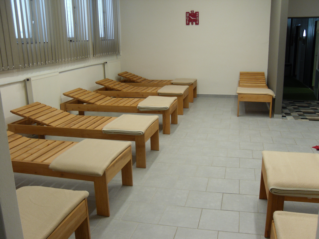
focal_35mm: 34
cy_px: 120
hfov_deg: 54.0
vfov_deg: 41.8
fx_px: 313
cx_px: 160
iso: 100
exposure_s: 1/45
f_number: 2.8
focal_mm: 6
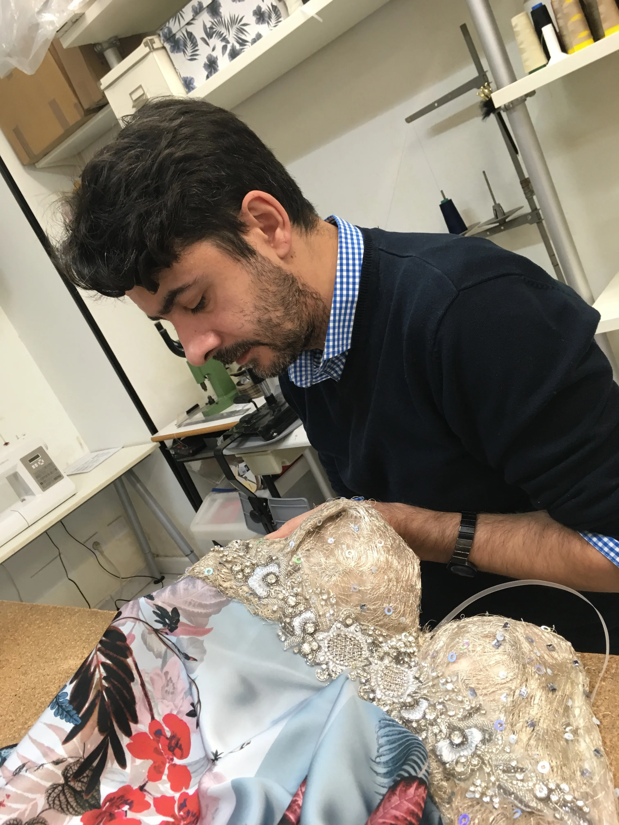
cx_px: 310
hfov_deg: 48.2
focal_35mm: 29
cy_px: 412
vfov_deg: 61.7
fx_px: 691
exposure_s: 1/33
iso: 100
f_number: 2.2
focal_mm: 4.15
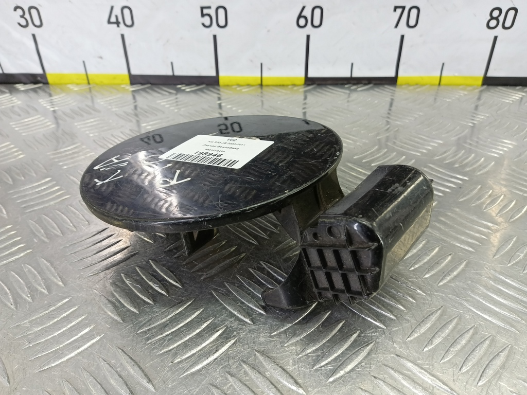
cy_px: 198
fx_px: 350
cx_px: 264
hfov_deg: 73.9
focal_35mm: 23
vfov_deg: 58.9
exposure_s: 1/50
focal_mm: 4.11
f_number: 1.6
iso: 181
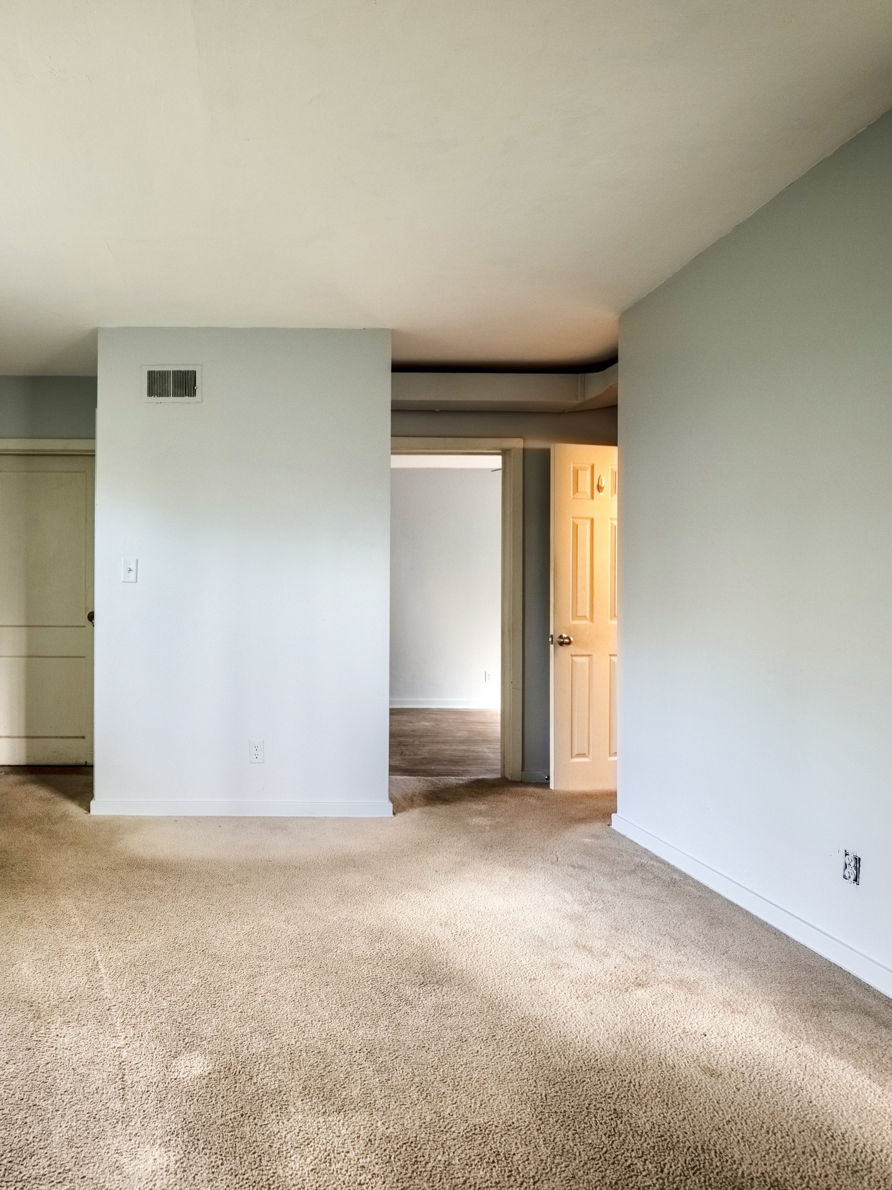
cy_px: 601
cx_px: 229
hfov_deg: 60.2
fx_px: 721
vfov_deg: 79.0
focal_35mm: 21
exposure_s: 1/32000
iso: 1000
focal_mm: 14
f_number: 2.8
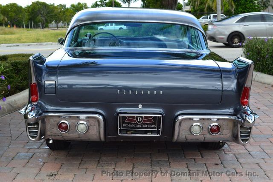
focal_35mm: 66
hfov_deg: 30.5
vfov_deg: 20.6
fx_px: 501
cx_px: 136
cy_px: 91
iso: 400
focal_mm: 44
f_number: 10
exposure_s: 1/250
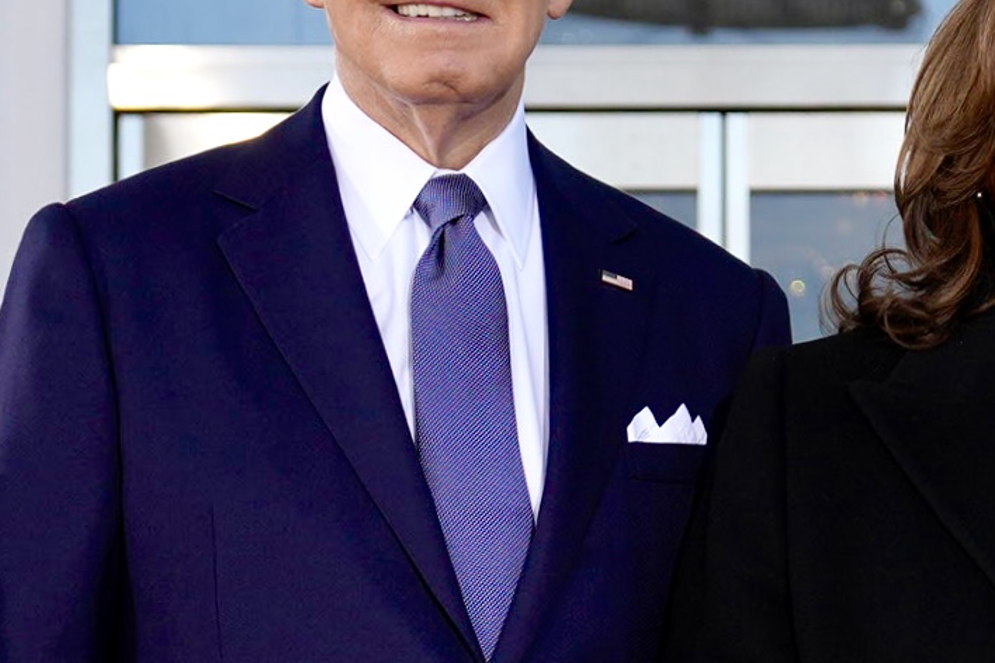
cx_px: 747
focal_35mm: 259
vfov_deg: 5.3
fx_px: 7158
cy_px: 984
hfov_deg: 7.9
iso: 200
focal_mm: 45
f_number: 2.8
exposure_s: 1/1000
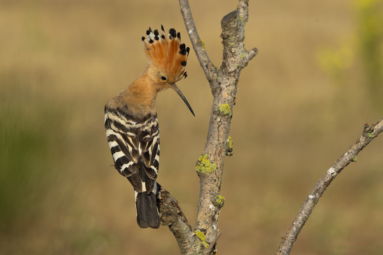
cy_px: 128
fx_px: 4606
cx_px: 192
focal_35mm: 433
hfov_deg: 4.8
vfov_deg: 3.2
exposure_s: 1/800
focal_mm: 433
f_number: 11
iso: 500
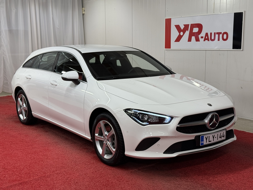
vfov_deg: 30.3
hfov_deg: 39.7
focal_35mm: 48
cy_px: 95
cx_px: 126
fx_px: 351
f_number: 1.78
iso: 50
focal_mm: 6.76
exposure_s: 1/111
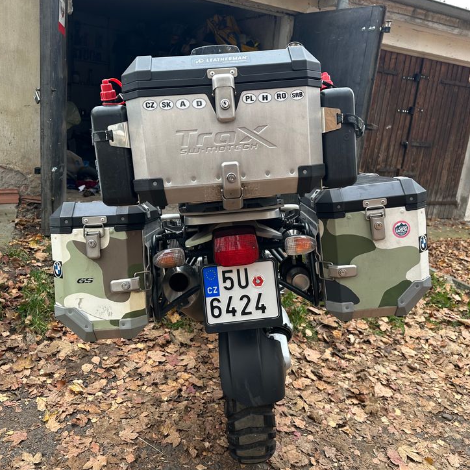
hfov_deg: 54.0
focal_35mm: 30
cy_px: 232
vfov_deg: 54.0
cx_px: 245
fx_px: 461
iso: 64
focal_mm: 6.86
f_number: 1.78
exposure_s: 1/121
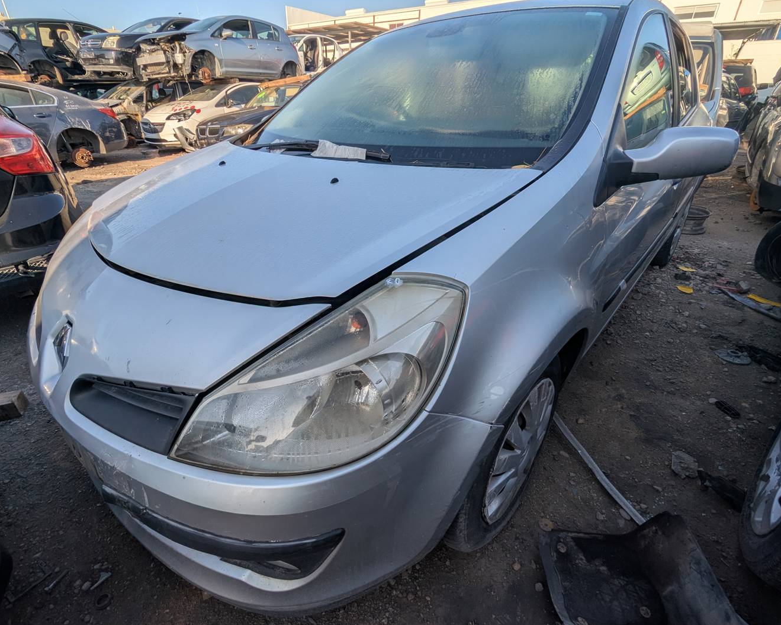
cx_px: 377
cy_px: 317
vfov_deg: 77.0
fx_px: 393
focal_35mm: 17
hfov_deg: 89.6
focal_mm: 2.35
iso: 40
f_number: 2.2
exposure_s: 1/1328
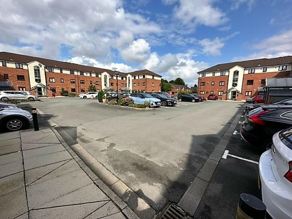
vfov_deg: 85.7
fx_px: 118
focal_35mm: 14
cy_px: 110
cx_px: 146
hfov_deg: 102.1
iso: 50
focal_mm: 2.22
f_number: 2.2
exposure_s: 1/2451
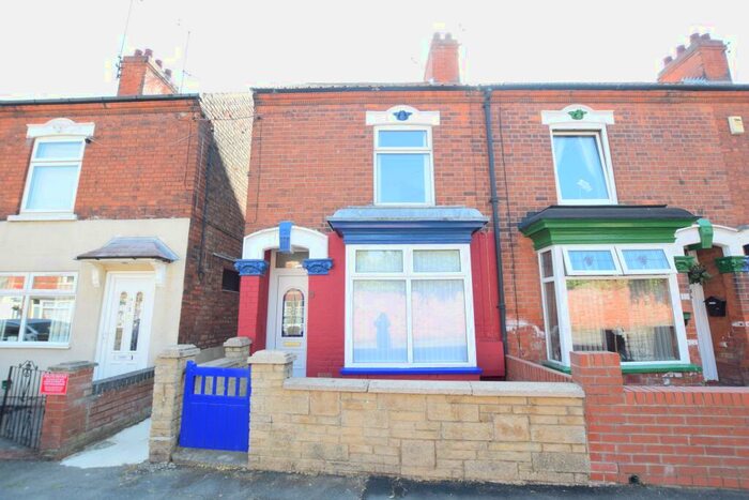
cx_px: 374
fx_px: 312
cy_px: 250
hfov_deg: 100.4
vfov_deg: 77.4
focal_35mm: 15
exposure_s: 1/125
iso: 400
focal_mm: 10
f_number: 5.6
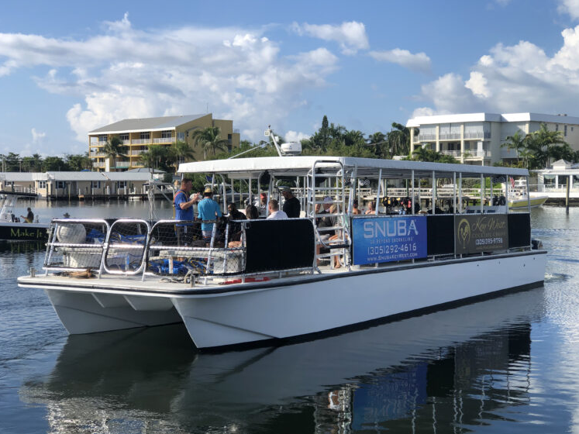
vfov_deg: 25.2
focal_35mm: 58
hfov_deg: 33.2
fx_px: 970
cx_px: 293
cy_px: 214
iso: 20
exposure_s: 1/972
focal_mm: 6.6
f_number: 2.8
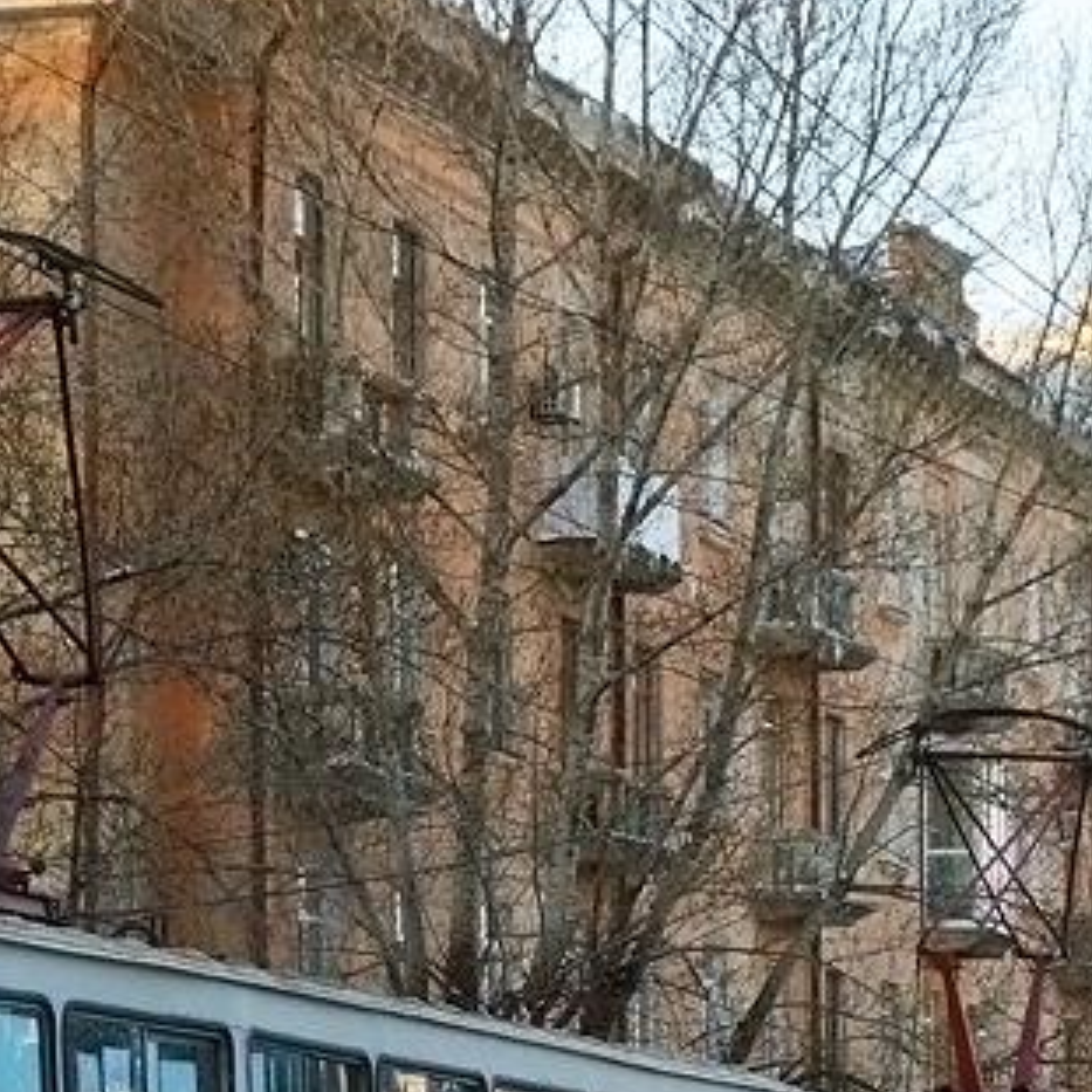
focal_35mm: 174
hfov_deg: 10.0
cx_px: 411
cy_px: 850
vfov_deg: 10.0
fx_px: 6210
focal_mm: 19.53
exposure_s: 1/500
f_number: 3.5
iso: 250
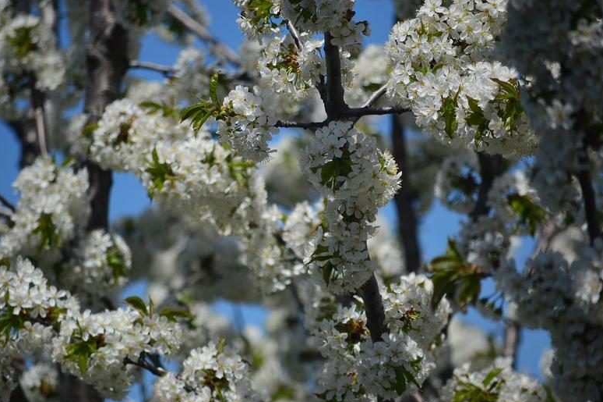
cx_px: 297
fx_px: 5189
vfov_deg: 4.4
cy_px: 206
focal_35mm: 310
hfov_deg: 6.7
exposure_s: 1/500
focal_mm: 200
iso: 100
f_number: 5.6
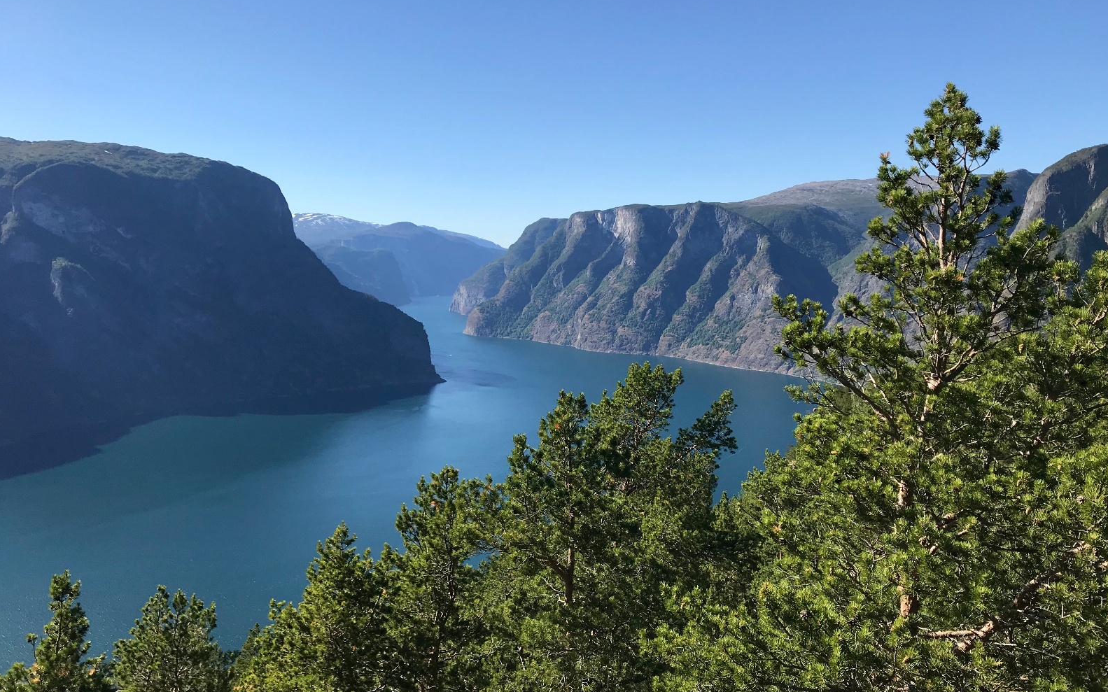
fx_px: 906
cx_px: 558
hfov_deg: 62.9
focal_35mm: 30
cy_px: 343
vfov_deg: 41.8
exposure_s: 1/1996
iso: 20
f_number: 1.8
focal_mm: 3.99
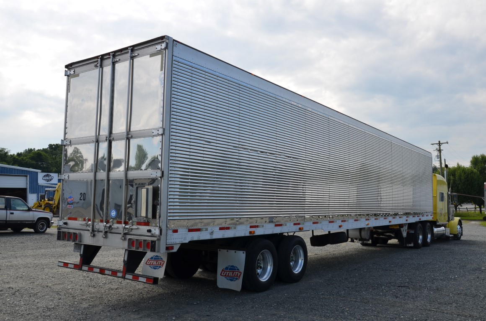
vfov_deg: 39.8
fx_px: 445
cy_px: 160
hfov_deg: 57.3
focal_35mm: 33
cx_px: 243
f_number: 8
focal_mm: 22
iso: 100
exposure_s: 1/250
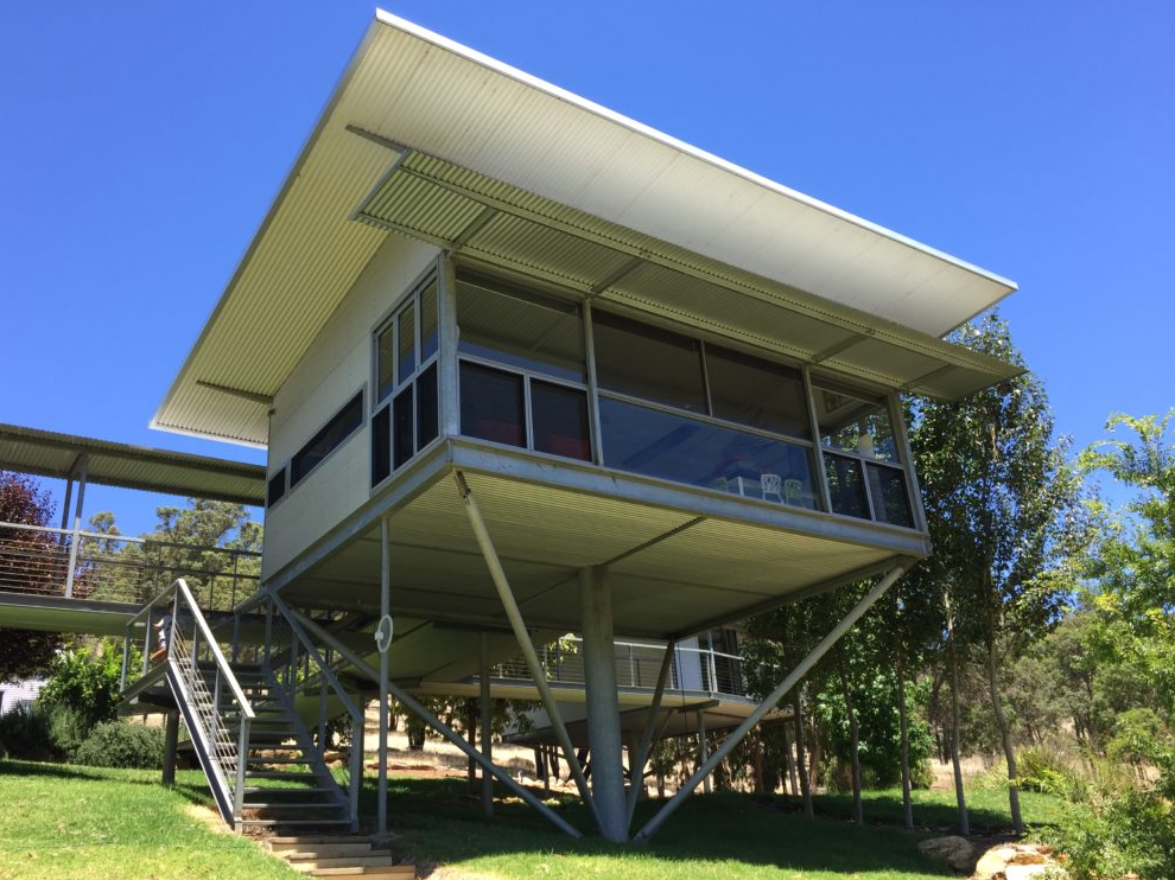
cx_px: 576
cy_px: 452
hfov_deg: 60.0
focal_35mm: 30
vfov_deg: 46.8
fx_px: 1018
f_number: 2.2
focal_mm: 4.15
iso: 32
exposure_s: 1/573
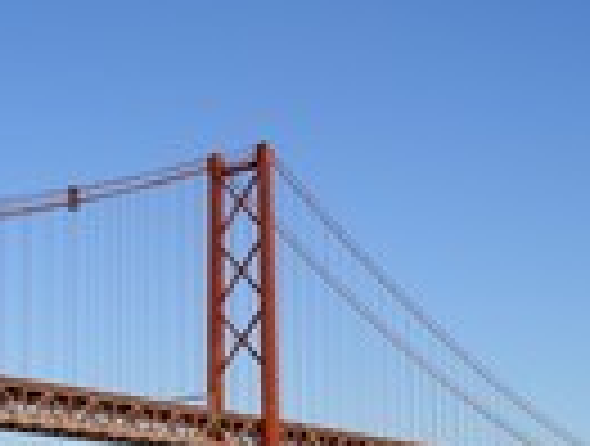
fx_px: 1470
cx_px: 113
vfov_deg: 16.9
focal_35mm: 86
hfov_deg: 22.4
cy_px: 441
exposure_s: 1/160
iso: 100
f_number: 9
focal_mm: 28
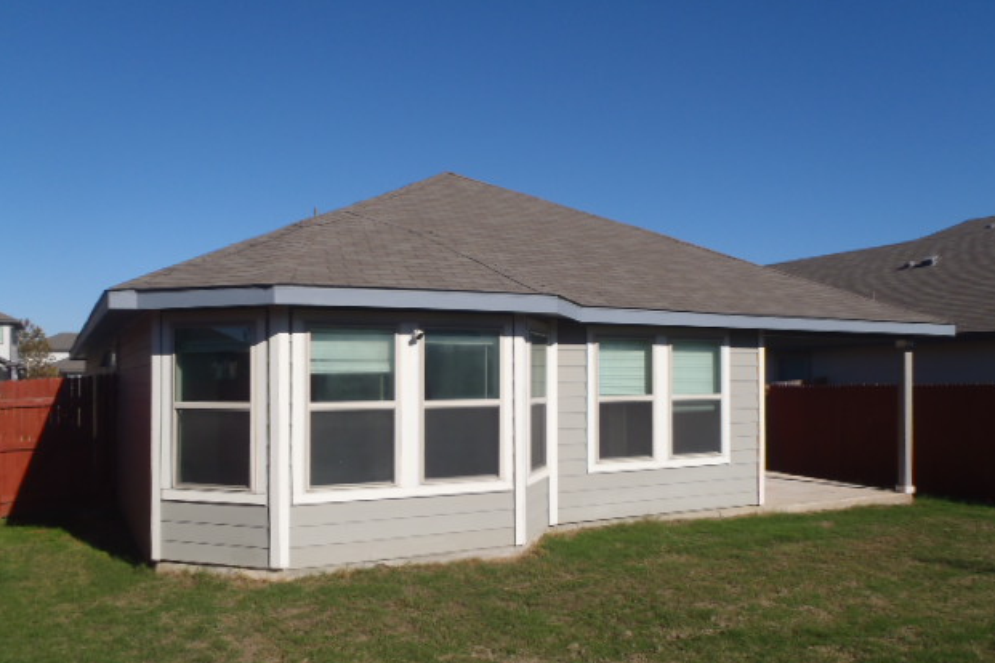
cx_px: 506
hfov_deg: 61.9
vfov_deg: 43.5
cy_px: 367
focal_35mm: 30
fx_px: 829
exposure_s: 1/1000
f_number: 3.9
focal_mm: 5
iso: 80
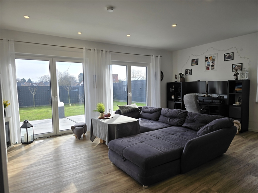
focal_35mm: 23
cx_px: 129
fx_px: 171
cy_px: 96
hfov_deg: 73.9
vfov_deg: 58.9
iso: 12
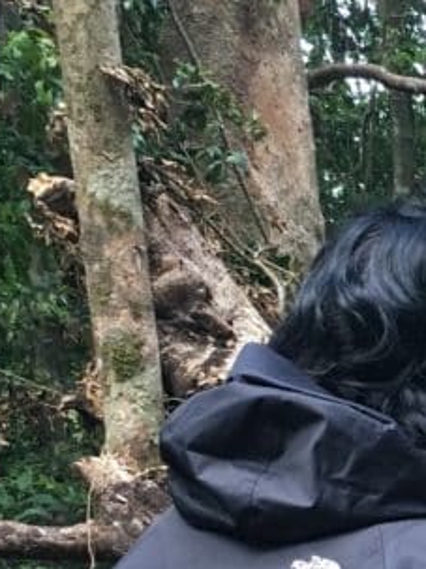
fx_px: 1675
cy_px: 566
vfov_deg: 18.8
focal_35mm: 102
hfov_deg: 13.6
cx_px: 638
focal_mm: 4.15
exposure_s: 1/30
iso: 80
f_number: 2.2
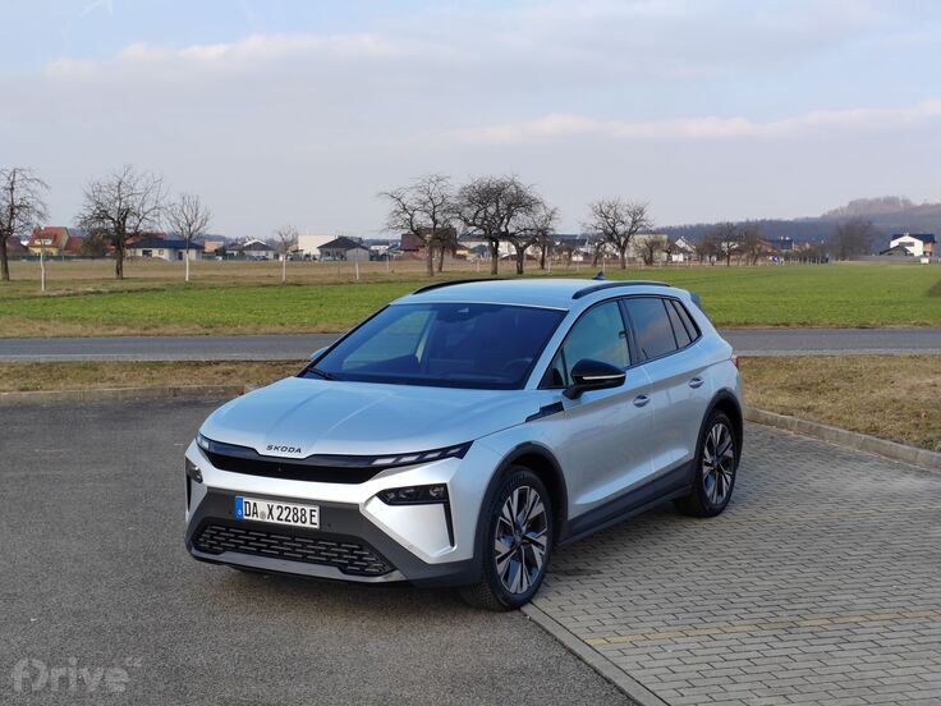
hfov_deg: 35.5
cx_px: 470
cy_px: 353
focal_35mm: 54
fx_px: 1468
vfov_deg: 27.0
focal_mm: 5.52
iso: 100
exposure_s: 1/520
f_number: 1.9
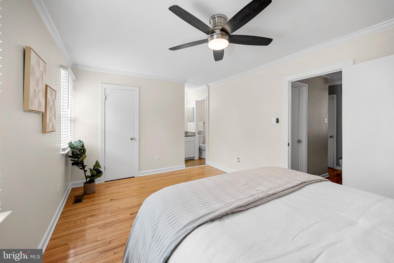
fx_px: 153
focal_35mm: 14
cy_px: 132
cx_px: 197
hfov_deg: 104.2
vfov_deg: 81.3
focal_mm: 14
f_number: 4
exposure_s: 1/15
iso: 100
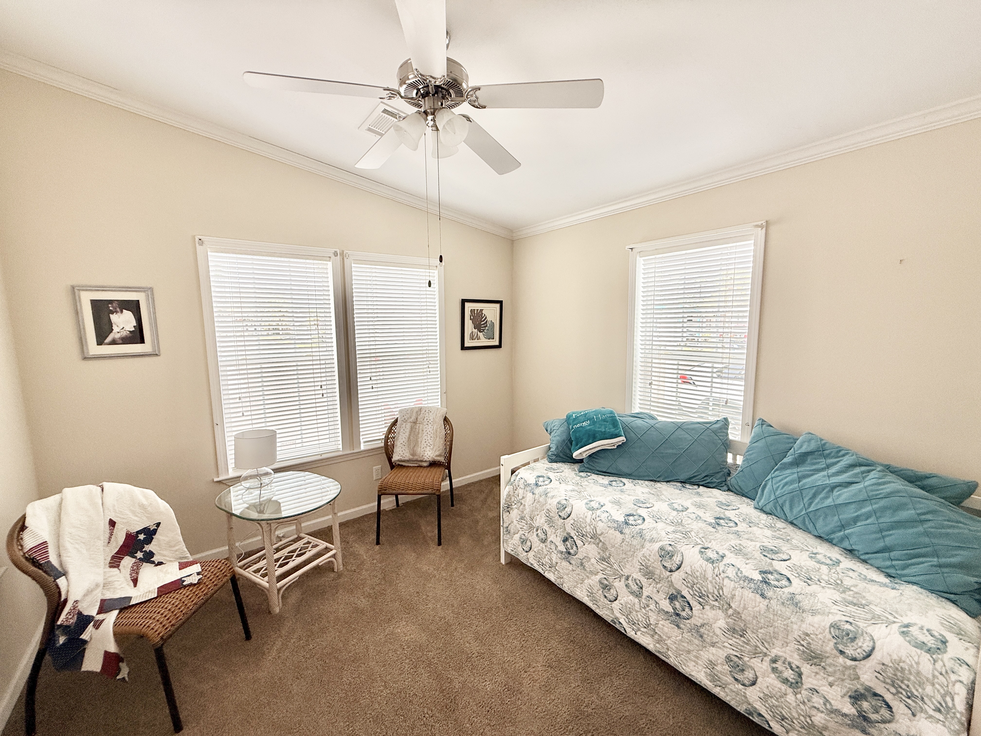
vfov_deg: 85.7
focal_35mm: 14
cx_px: 490
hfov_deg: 102.1
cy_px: 368
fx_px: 397
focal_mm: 2.22
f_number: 2.2
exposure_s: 1/192
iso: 50
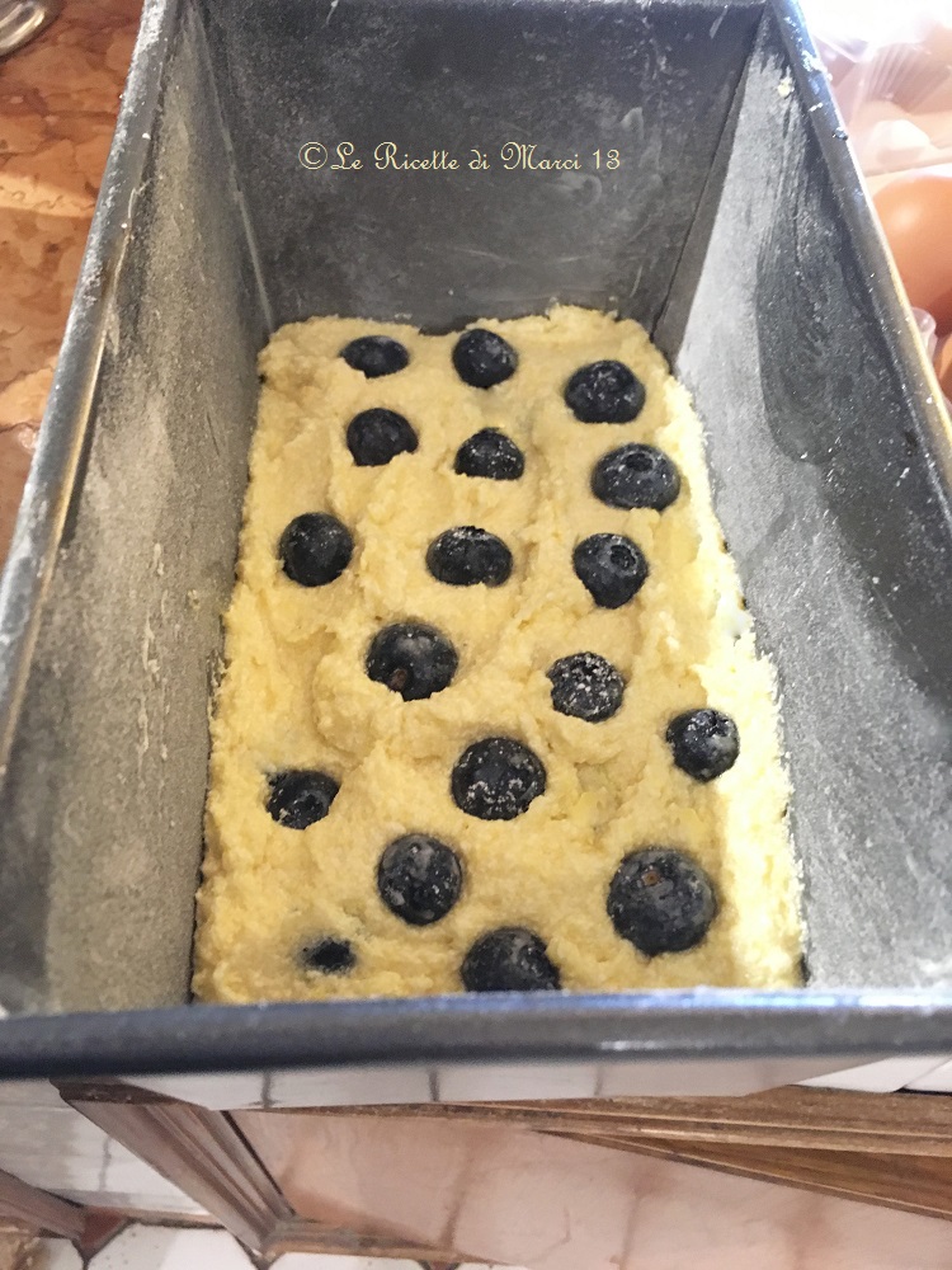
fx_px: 1063
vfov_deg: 61.7
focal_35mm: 29
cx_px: 476
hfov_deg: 48.2
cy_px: 635
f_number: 2.2
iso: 400
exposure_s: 1/17
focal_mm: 4.15
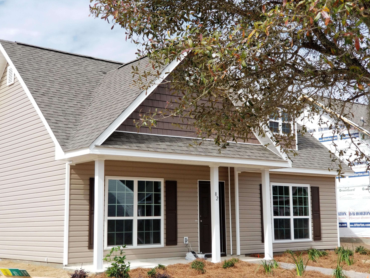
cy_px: 139
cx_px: 188
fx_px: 567
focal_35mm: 53
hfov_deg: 36.2
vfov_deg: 27.5
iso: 25
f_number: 2.4
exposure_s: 1/788
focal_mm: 6
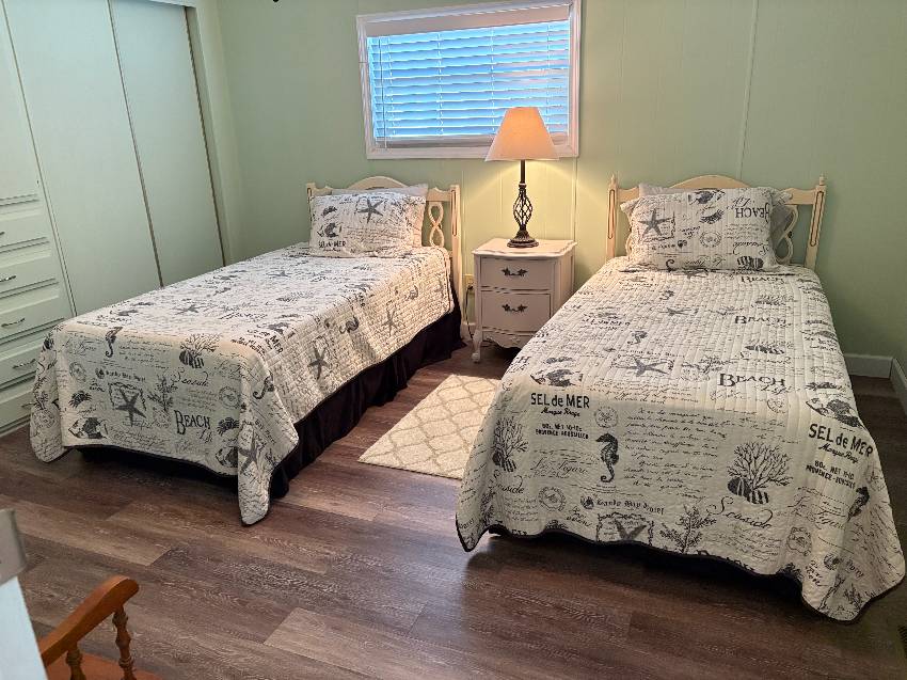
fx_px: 681
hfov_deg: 67.3
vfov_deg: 53.0
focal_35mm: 26
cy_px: 340
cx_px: 454
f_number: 1.6
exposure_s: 1/60
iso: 400
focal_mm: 5.96
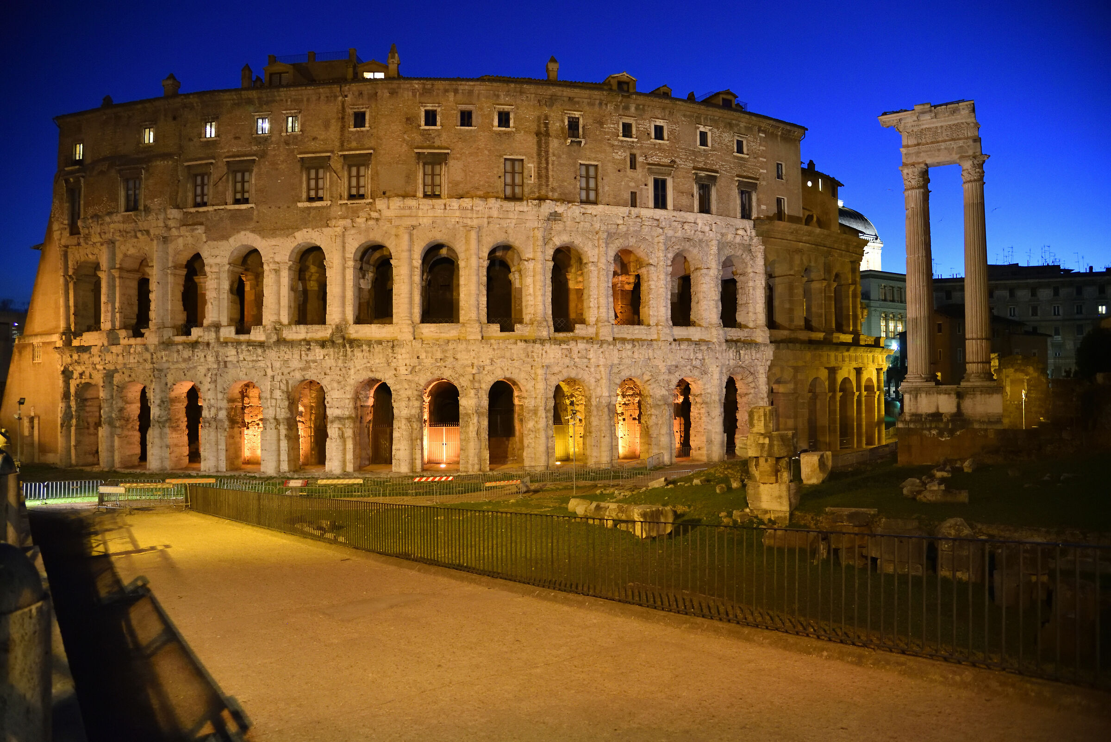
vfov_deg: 53.2
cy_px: 371
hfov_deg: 73.7
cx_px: 556
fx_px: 741
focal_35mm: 24
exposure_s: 1/13
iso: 4000
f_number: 4
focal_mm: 24
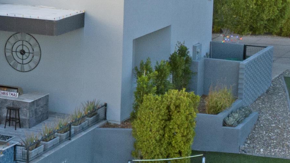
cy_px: 16
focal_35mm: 132
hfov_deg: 15.4
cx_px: -103
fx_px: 1015
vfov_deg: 9.1
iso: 160
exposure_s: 1/30
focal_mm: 6.08
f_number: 3.3
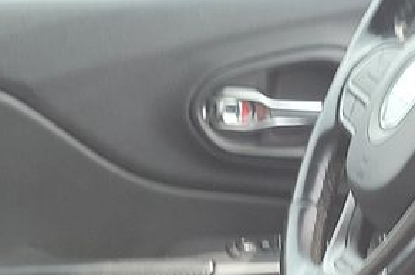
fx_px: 1578
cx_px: 213
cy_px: 602
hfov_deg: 15.0
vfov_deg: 9.2
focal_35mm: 137
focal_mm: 6.7
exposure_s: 1/59
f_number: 1.8
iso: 72
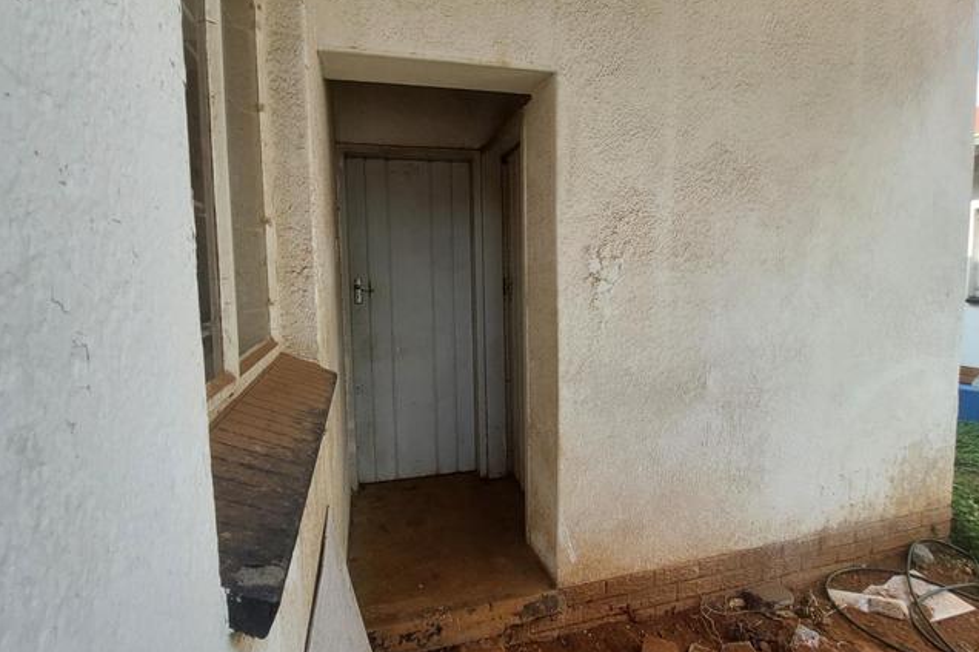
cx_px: 490
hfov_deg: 93.3
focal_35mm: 17
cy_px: 304
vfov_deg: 70.4
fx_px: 462
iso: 50
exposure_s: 1/332
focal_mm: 1.74
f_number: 2.2
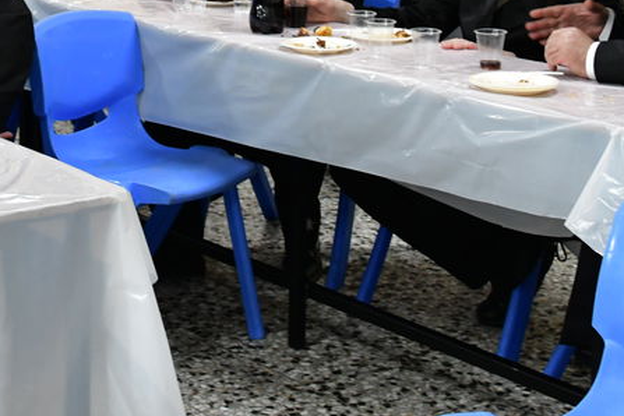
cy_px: -160
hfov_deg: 20.5
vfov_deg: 13.5
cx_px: 28
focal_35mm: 97
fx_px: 1681
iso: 2000
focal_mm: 31
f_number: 5.6
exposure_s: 1/100
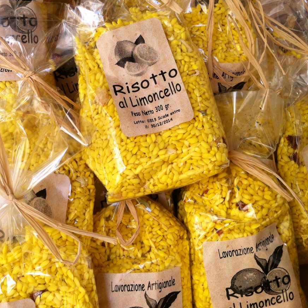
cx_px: 116
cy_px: 146
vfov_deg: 36.8
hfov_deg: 36.6
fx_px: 463
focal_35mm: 46
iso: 80
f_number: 2.8
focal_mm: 3.85
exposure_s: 1/150
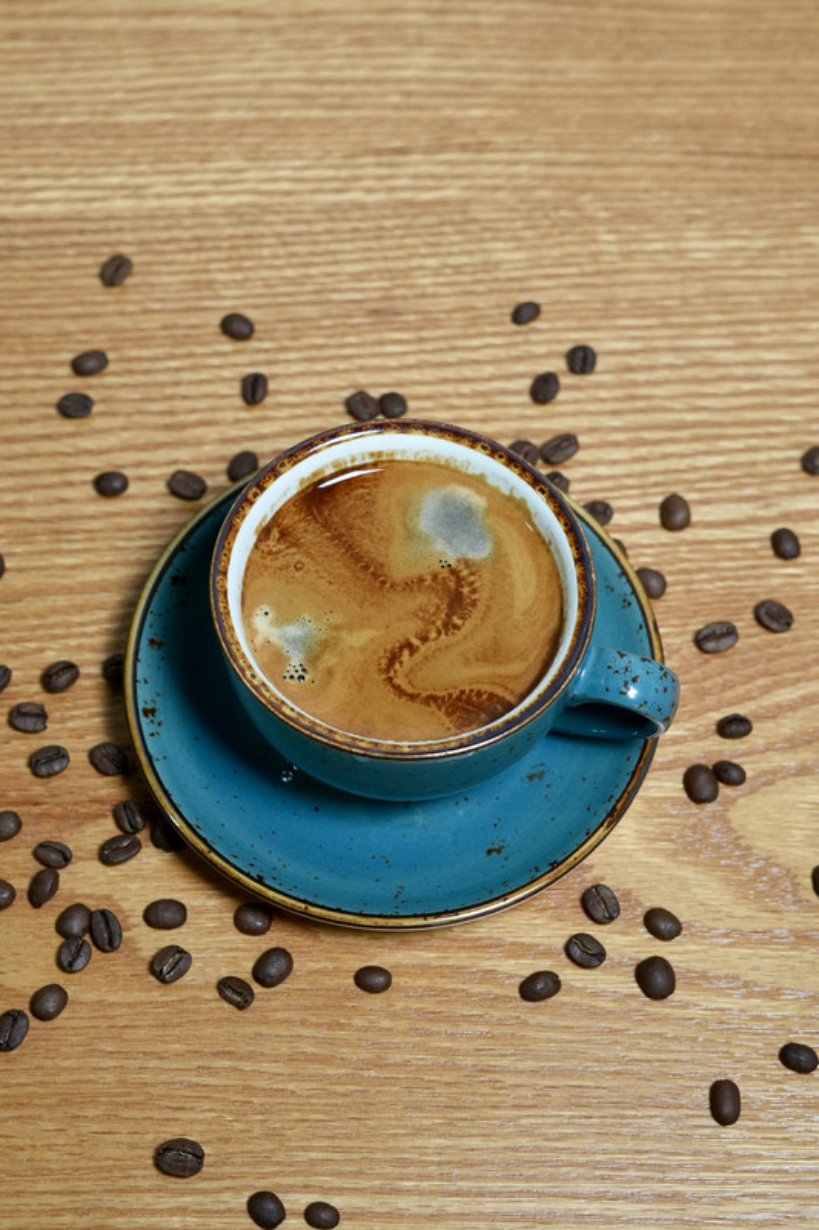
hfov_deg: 18.2
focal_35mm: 75
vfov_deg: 27.0
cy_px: 615
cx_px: 410
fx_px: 2560
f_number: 4
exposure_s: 1/160
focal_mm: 50
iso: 1000
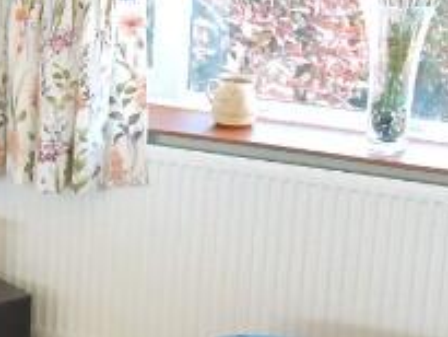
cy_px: 236
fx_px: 1554
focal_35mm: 120
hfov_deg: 15.6
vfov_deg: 12.3
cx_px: -133
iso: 180
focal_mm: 4.3
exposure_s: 1/30
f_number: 3.3
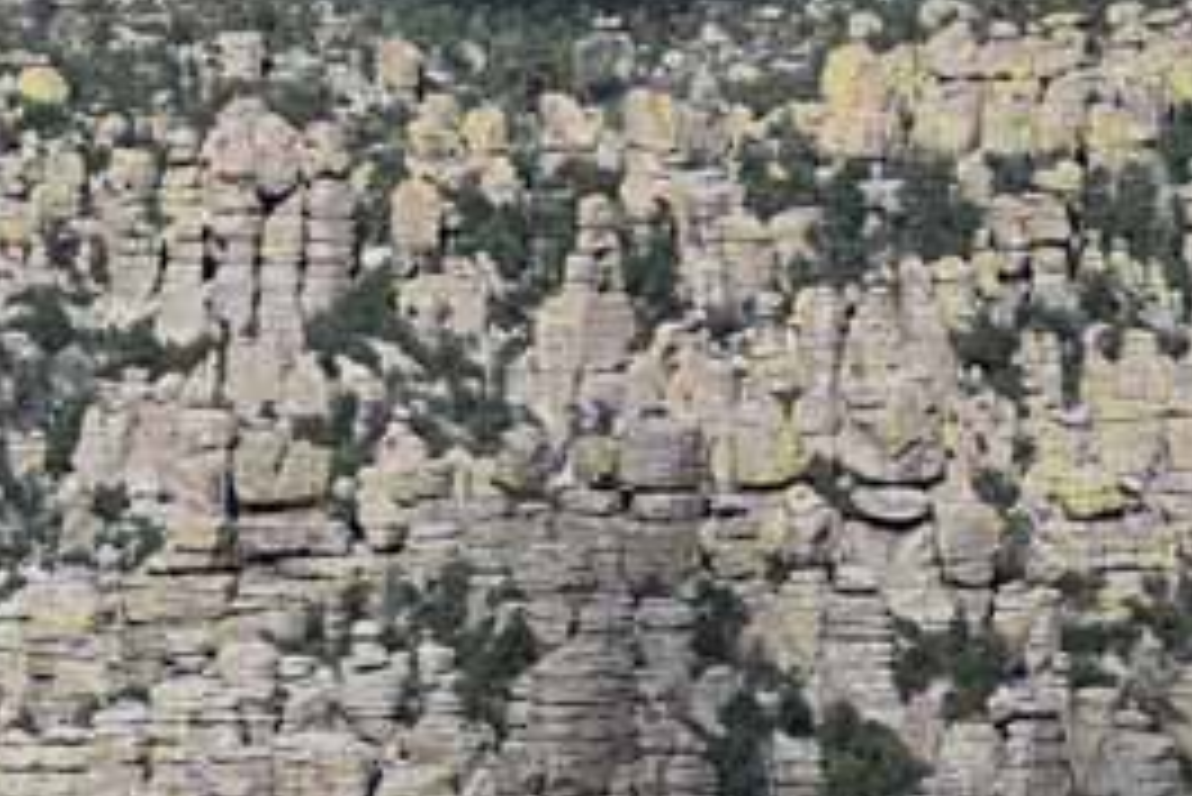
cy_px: 1025
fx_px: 10104
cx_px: 310
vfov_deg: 4.5
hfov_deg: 6.7
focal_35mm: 305
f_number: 5
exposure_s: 1/2000
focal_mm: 101
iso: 100
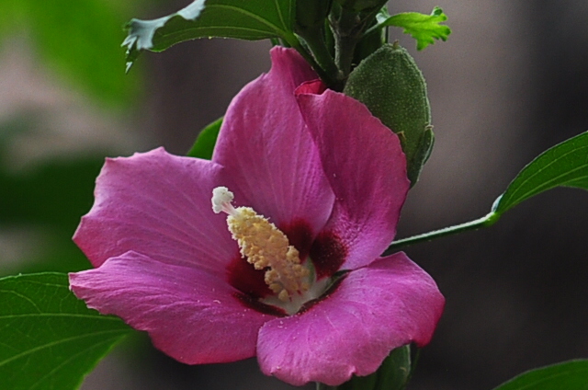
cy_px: 195
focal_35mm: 128
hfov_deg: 16.1
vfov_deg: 10.7
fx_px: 2078
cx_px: 294
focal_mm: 85
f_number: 5.6
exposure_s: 1/180
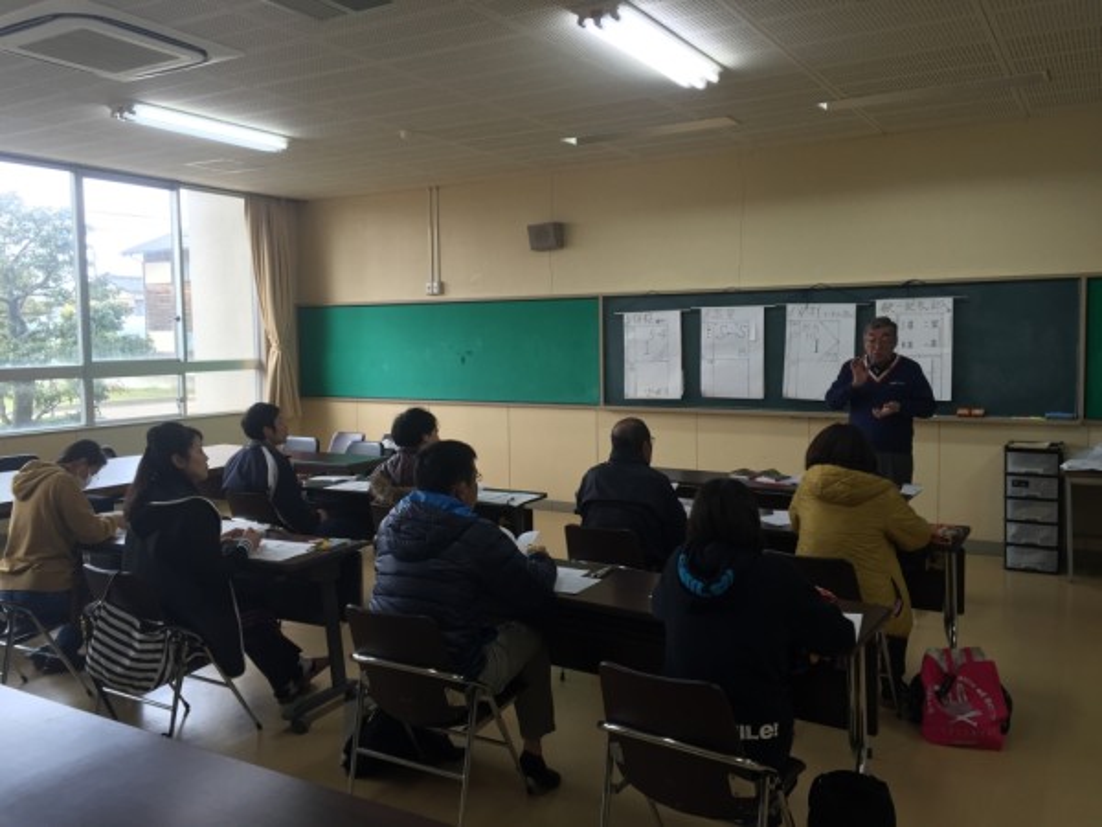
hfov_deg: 61.7
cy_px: 414
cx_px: 551
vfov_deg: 48.2
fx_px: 923
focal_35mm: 29
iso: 50
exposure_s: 1/120
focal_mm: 4.15
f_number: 2.2
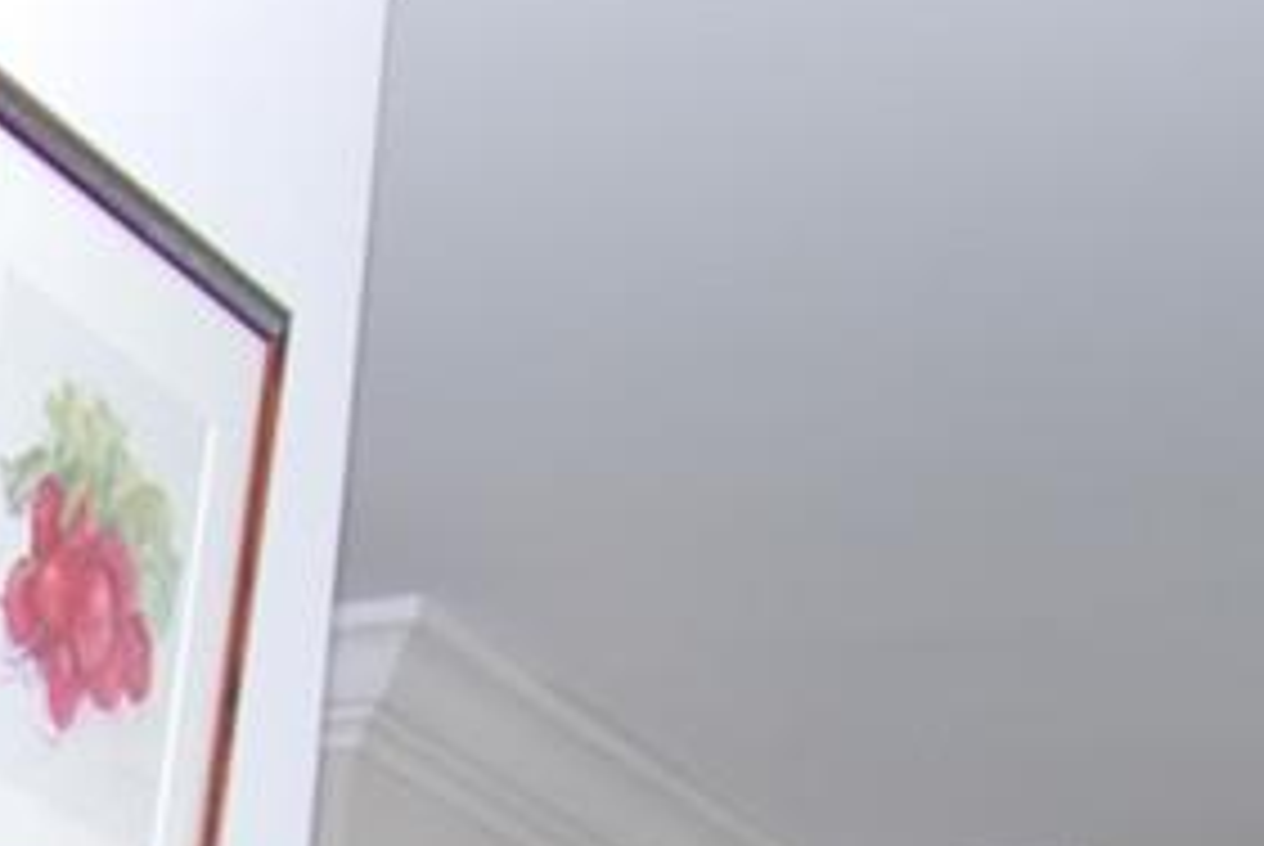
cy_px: 2763
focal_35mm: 131
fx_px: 4604
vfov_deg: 8.4
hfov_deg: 13.3
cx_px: -1318
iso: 200
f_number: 4
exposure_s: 1/60
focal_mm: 12
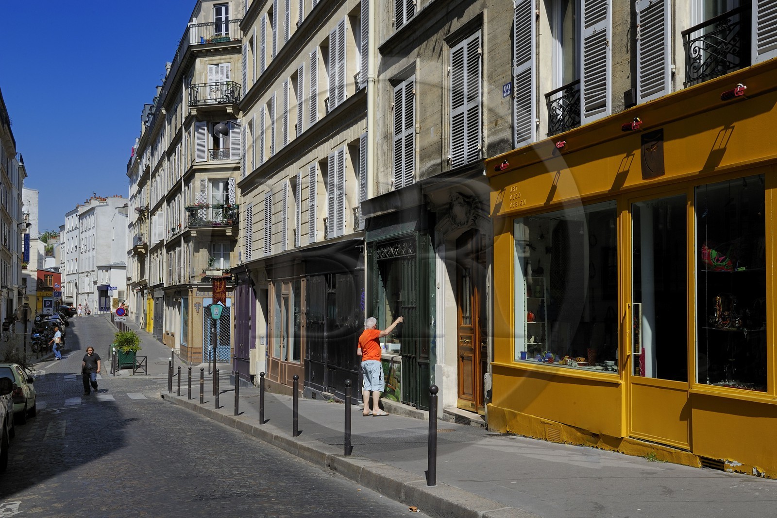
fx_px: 755
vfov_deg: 37.8
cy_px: 259
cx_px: 388
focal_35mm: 35
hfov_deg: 54.4
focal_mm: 35
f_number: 18
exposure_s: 1/160
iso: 200
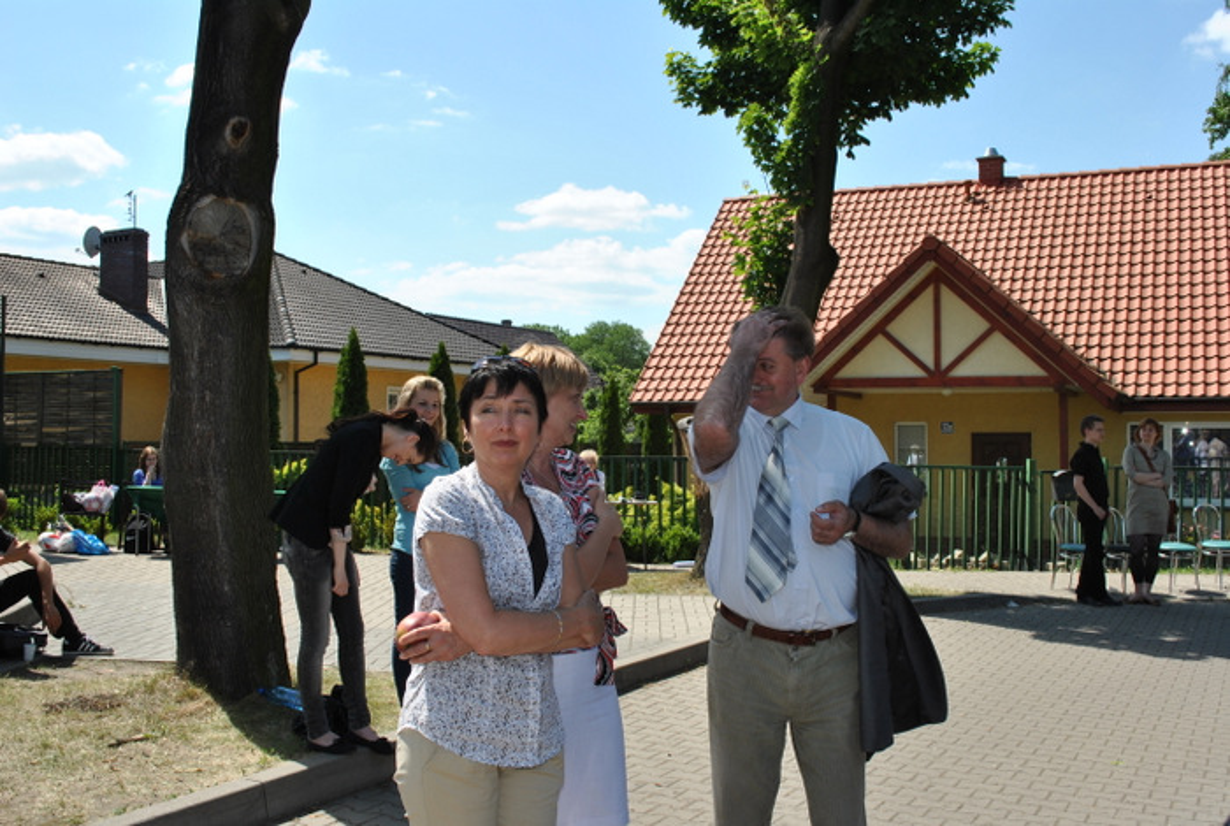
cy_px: 413
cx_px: 615
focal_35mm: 36
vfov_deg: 37.0
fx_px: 1233
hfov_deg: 53.0
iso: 100
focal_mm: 24
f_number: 9
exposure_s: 1/200
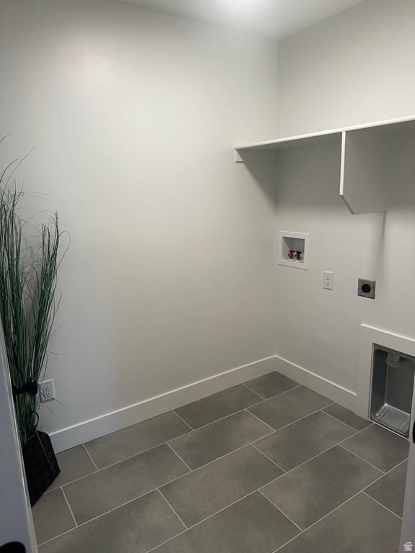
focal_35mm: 24
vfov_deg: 71.6
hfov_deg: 56.8
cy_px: 276
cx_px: 208
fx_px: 384
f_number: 1.78
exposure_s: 1/120
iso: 64
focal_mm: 6.86
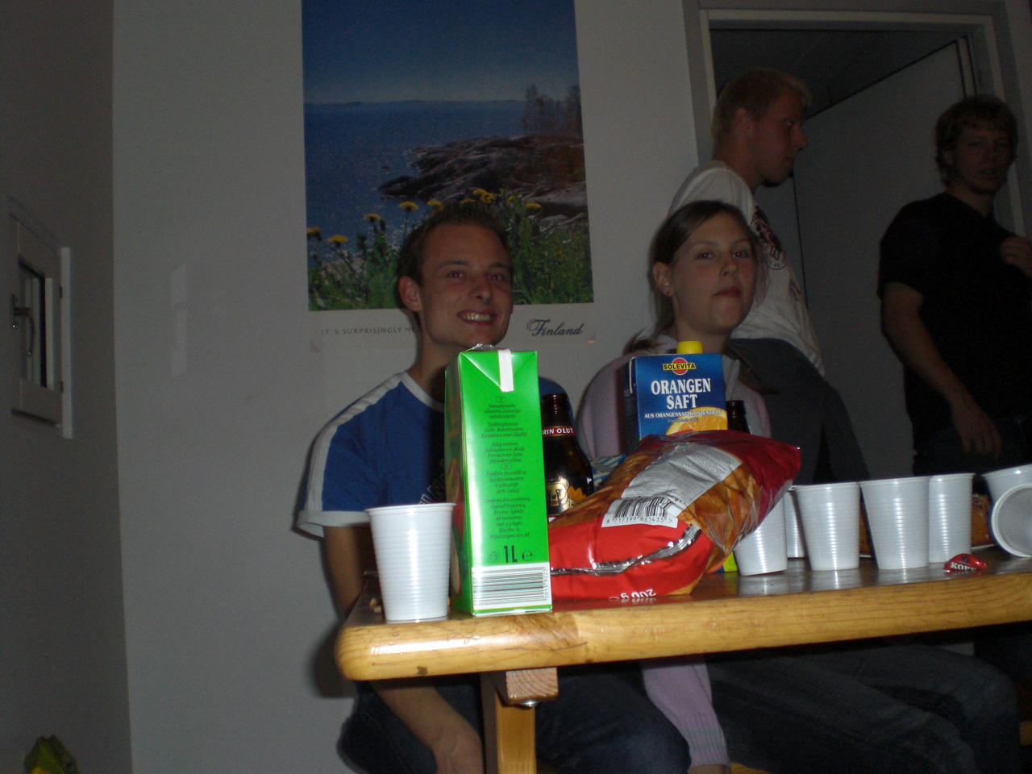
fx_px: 1133
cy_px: 387
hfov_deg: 49.0
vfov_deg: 37.7
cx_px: 516
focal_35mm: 38
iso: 200
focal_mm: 6.3
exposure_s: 1/60
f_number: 3.1
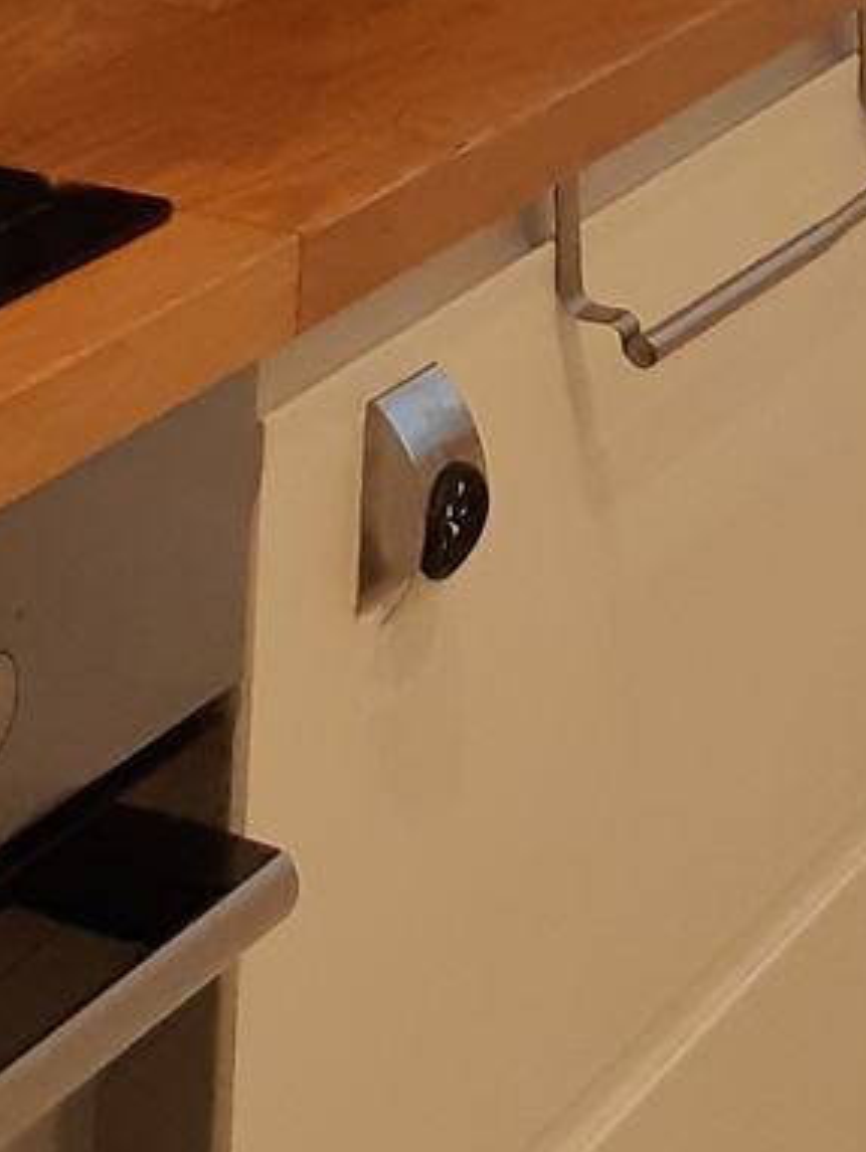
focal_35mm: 145
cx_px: 326
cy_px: -430
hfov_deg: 10.2
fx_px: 4831
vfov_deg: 13.1
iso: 160
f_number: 1.7
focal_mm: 3.93
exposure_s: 1/50
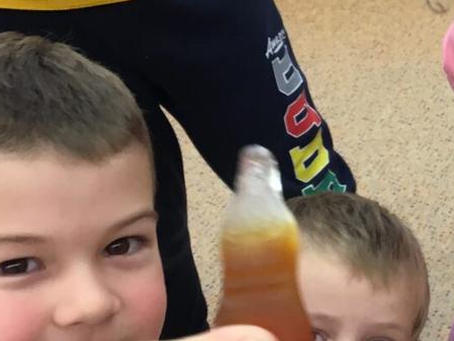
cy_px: 103
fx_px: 1220
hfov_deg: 19.8
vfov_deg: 15.9
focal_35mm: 93
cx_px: 542
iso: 80
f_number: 2.4
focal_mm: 3.3
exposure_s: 1/33
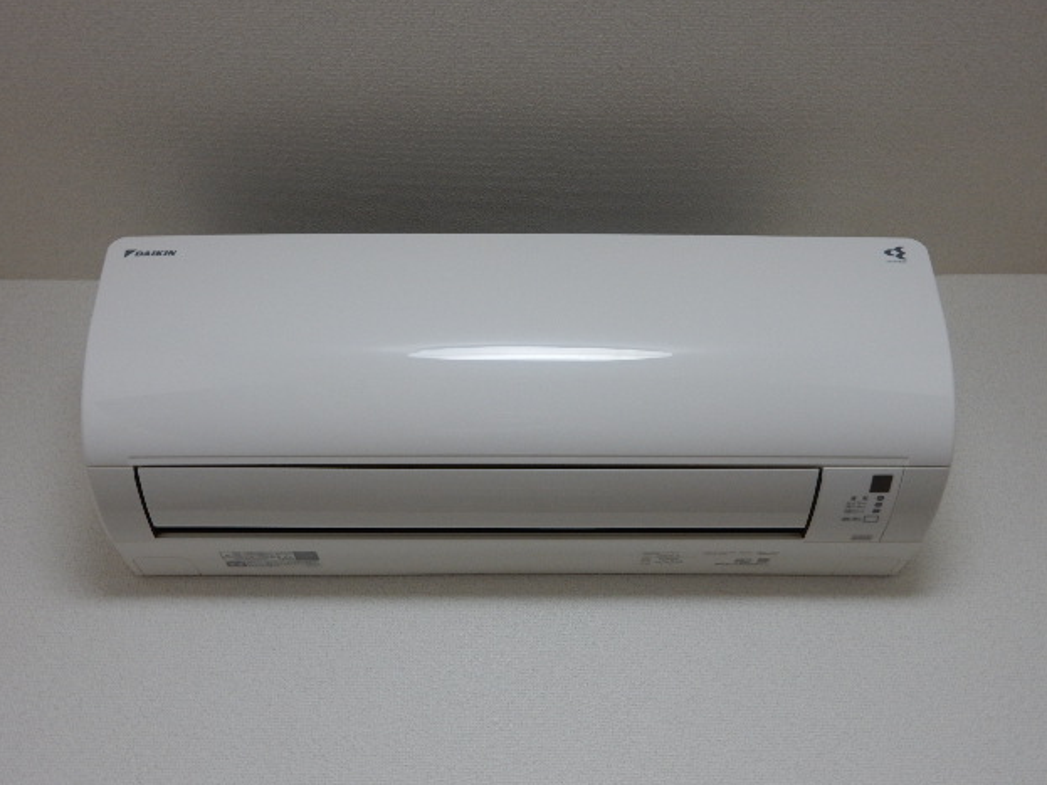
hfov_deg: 50.1
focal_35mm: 37
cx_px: 511
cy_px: 395
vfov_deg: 38.7
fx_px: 1119
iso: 180
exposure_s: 1/30
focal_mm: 6.4
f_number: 4
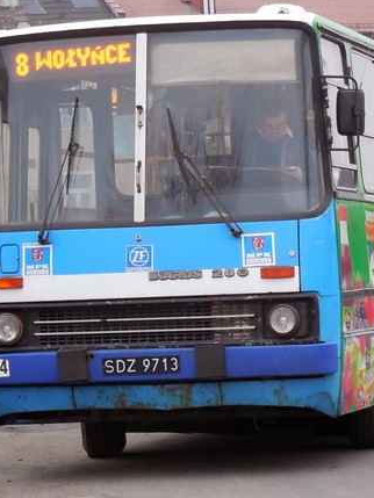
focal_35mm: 166
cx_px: 328
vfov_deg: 11.9
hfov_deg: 8.9
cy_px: 233
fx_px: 2390
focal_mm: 16
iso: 400
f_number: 4.6
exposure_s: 1/15
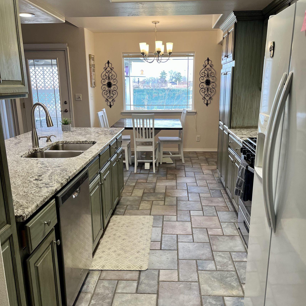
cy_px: 166
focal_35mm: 31
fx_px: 310
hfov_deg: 52.5
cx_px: 154
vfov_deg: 52.5
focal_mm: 5.1
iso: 100
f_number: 1.6
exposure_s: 1/120
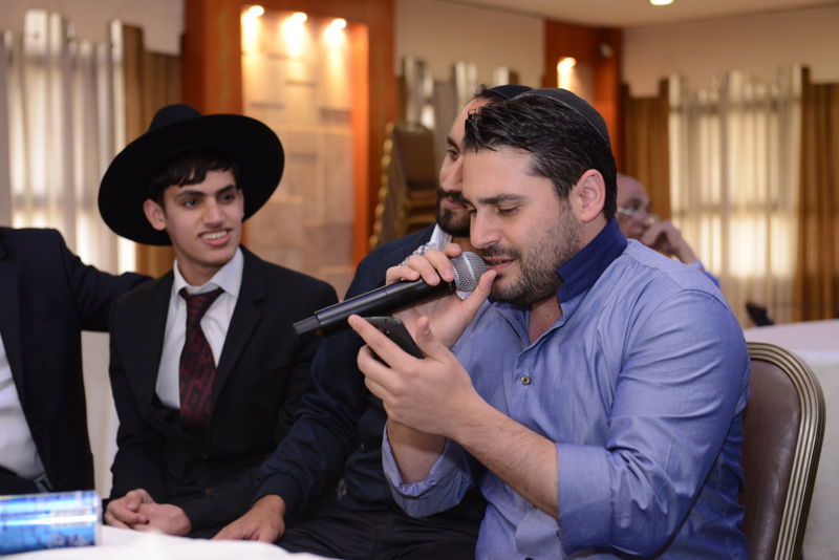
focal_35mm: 66
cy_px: 280
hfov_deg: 30.5
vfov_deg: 20.6
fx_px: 1539
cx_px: 420
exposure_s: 1/125
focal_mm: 66
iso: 1600
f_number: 5
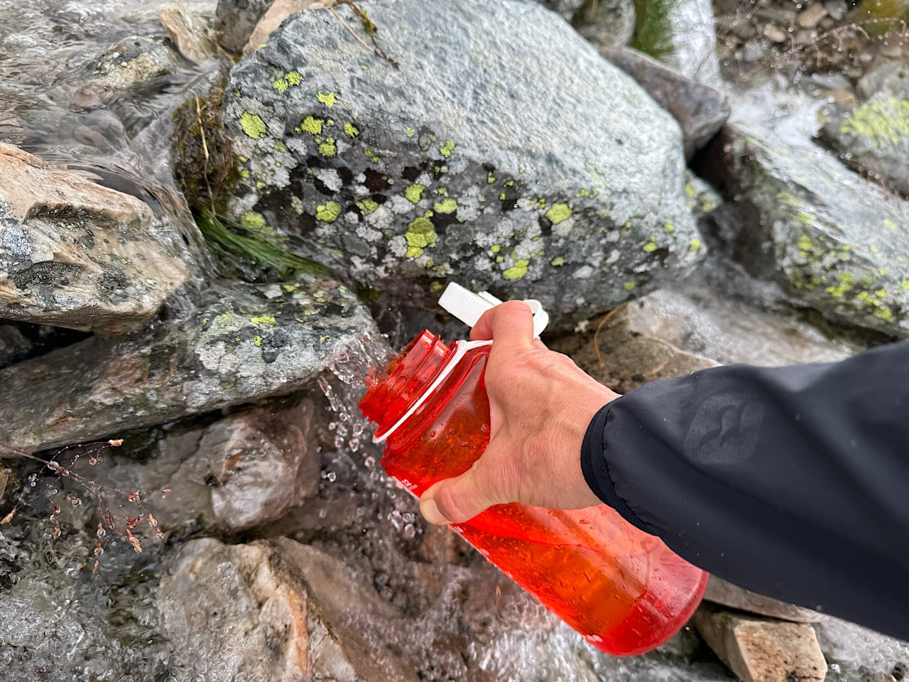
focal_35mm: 24
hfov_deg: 71.6
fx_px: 630
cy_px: 341
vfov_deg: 56.8
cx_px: 454
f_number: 1.78
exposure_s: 1/562
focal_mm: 6.76
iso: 80
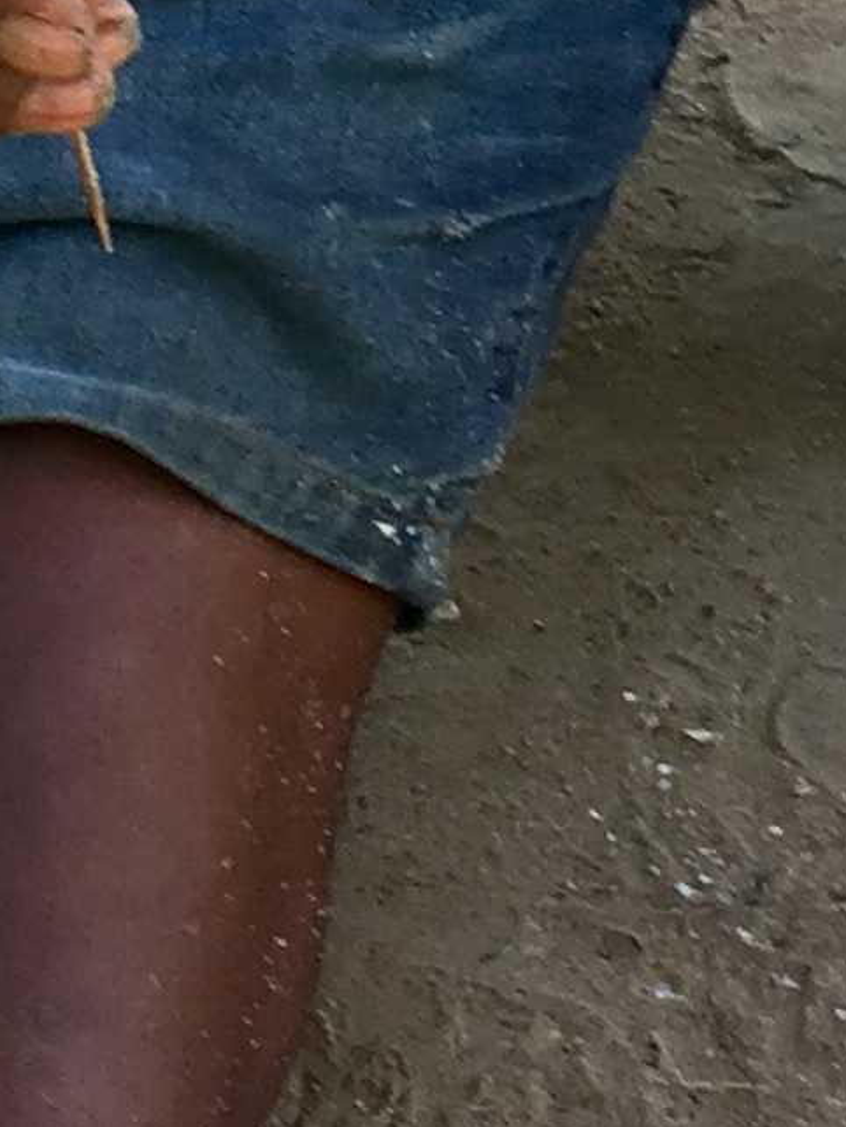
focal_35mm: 182
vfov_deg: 10.4
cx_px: 449
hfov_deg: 8.2
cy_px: -690
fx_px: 5927
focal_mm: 4.15
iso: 25
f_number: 2.2
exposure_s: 1/100
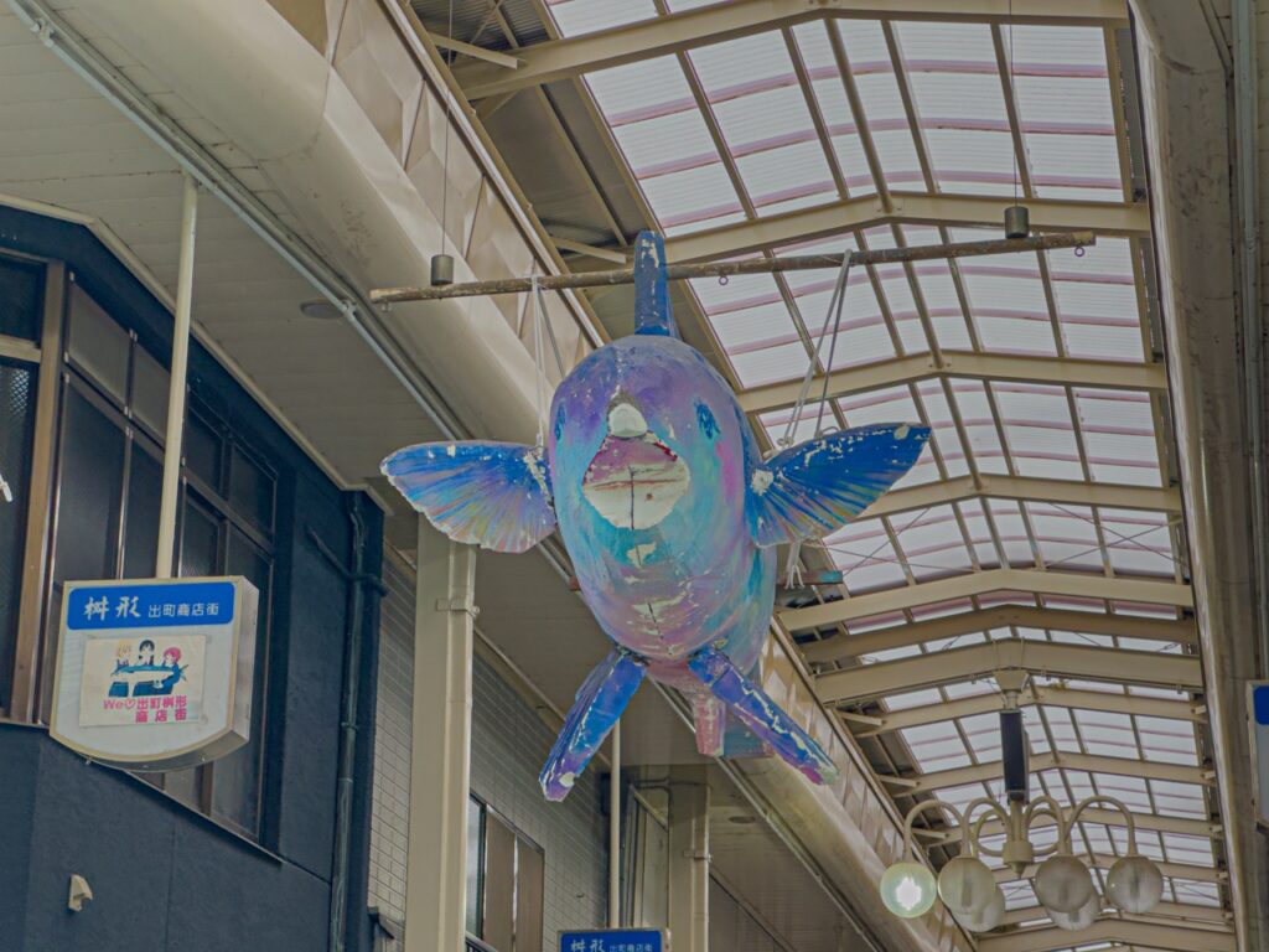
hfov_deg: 25.3
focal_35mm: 77
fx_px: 2823
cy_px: 476
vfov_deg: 19.1
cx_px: 634
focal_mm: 9
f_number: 2.8
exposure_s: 1/120
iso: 50
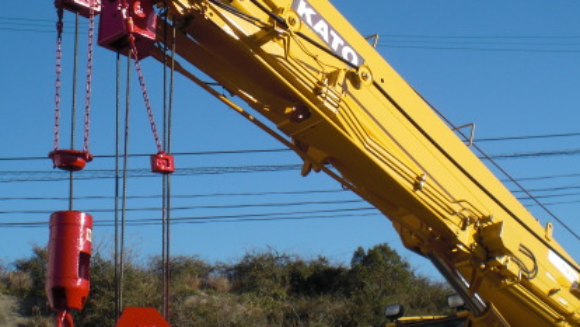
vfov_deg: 18.8
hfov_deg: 32.8
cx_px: 322
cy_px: 150
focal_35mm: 64
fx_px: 984
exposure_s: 1/320
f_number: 5.6
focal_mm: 6.3
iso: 64
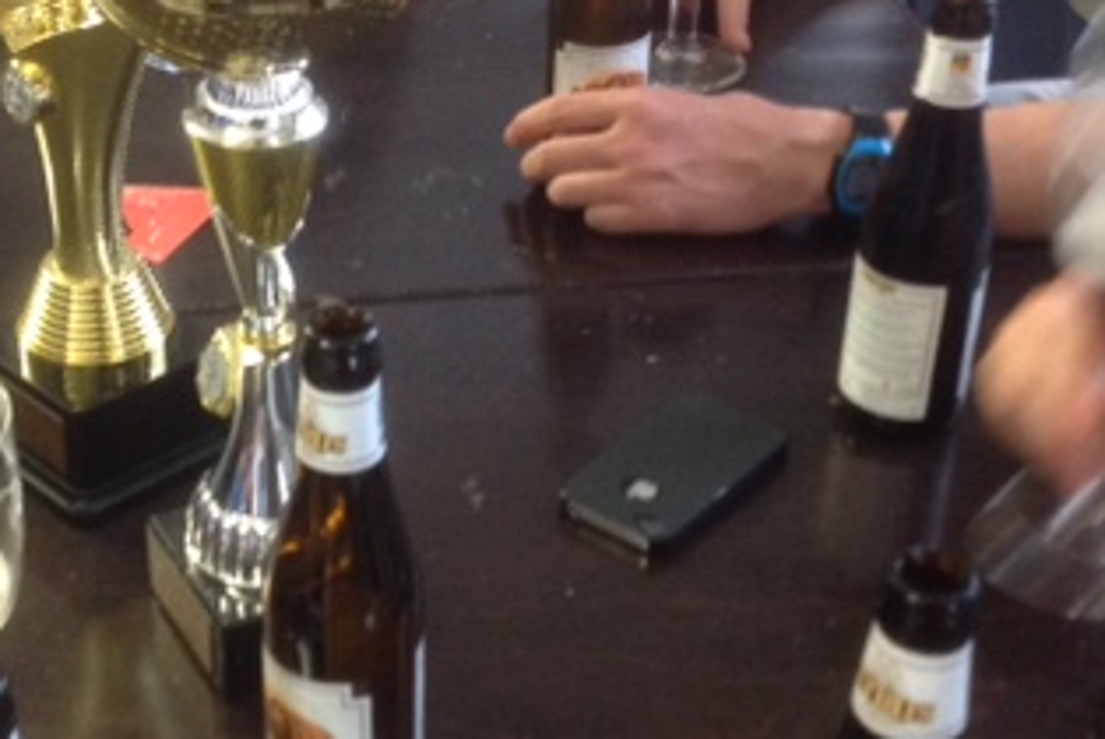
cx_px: 345
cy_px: 313
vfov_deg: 18.5
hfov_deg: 27.1
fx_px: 2273
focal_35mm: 74
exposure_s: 1/15
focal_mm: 4.28
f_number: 2.4
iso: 320
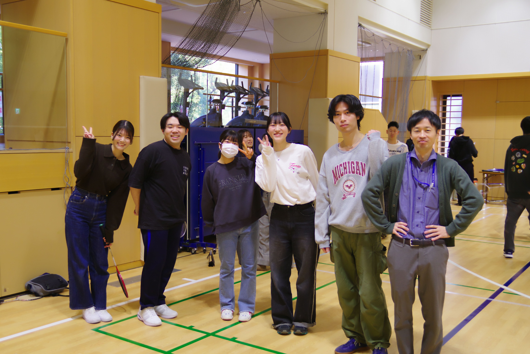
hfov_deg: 48.5
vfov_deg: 33.4
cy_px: 177
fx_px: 589
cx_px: 265
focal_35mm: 40
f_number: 2.8
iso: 640
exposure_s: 1/50
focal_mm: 26
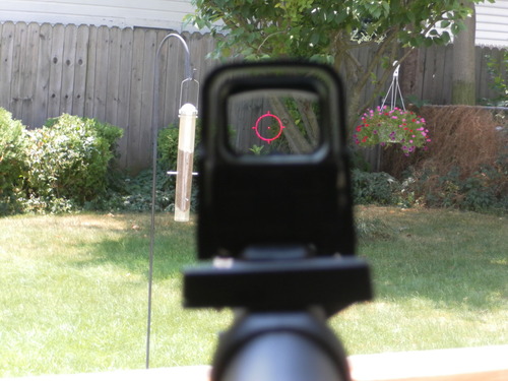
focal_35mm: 92
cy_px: 190
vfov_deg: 16.1
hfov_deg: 21.3
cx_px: 254
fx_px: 1350
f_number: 5.4
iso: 100
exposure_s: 1/80
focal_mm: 16.5
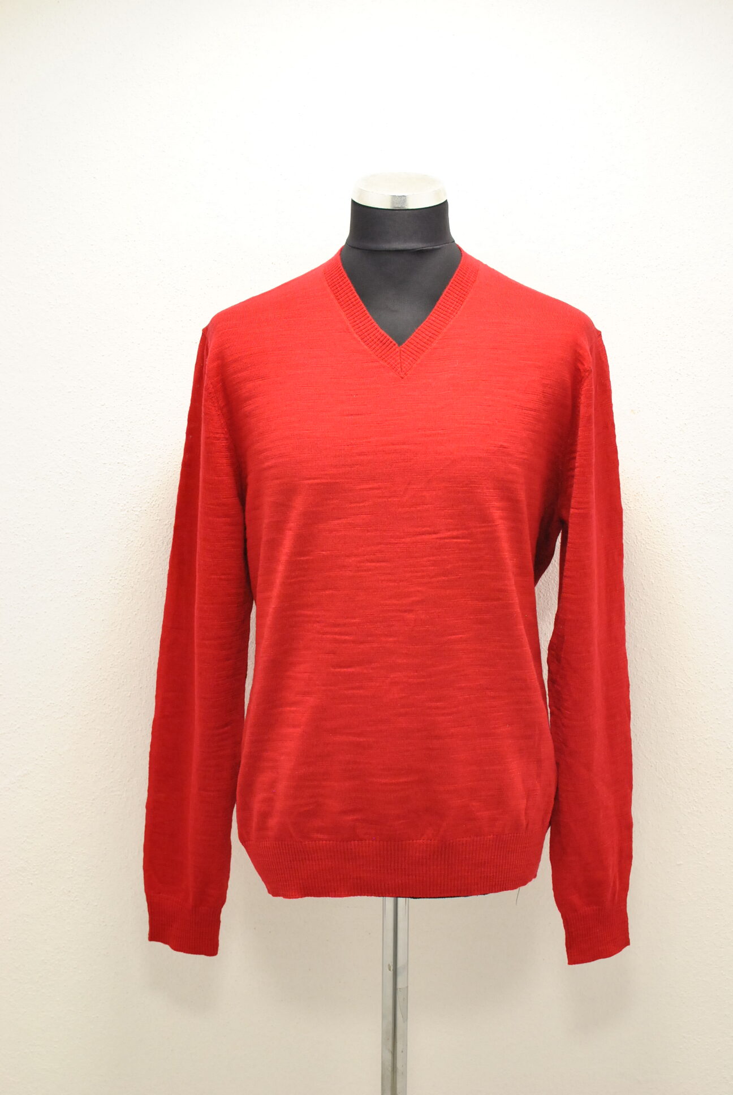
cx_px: 366
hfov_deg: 25.8
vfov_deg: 37.8
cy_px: 548
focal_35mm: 52
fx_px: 1599
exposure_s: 1/100
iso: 800
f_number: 4
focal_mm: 35
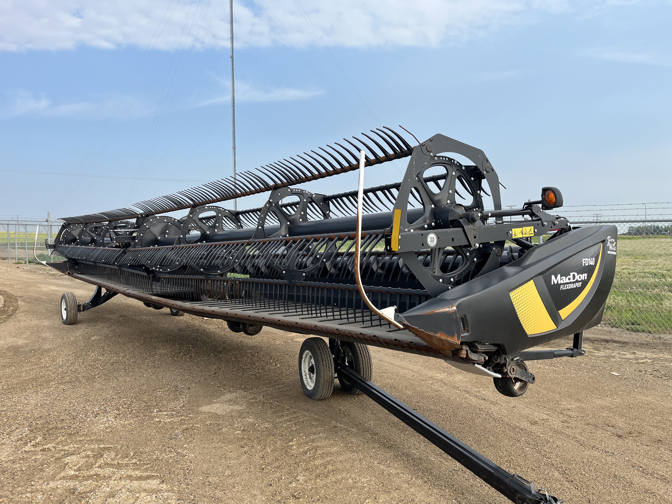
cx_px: 336
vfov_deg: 53.1
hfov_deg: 67.3
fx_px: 505
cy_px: 252
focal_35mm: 26
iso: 50
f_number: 1.6
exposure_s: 1/2137
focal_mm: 5.1
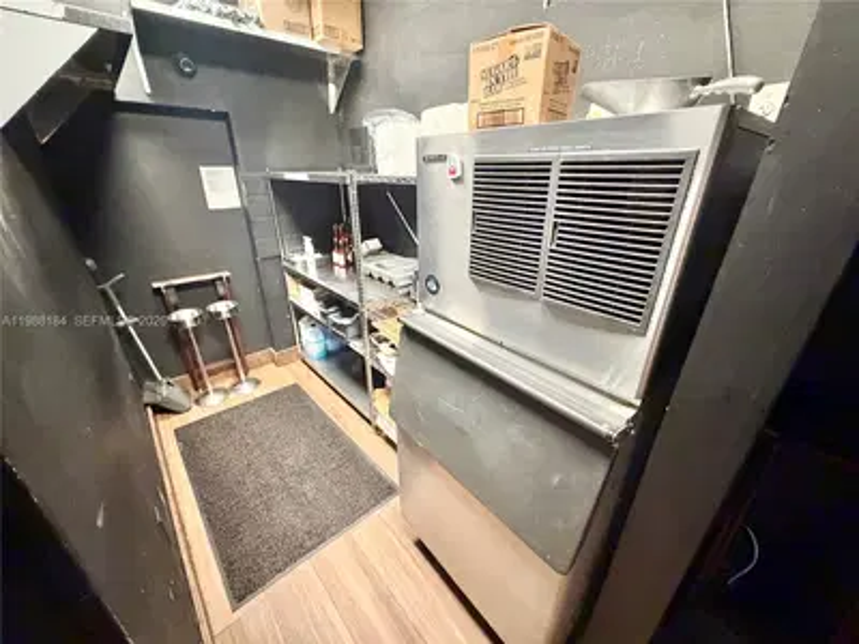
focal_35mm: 14
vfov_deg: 85.7
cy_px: 322
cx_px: 430
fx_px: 347
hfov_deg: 102.1
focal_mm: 2.22
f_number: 2.2
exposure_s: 1/40
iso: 1250
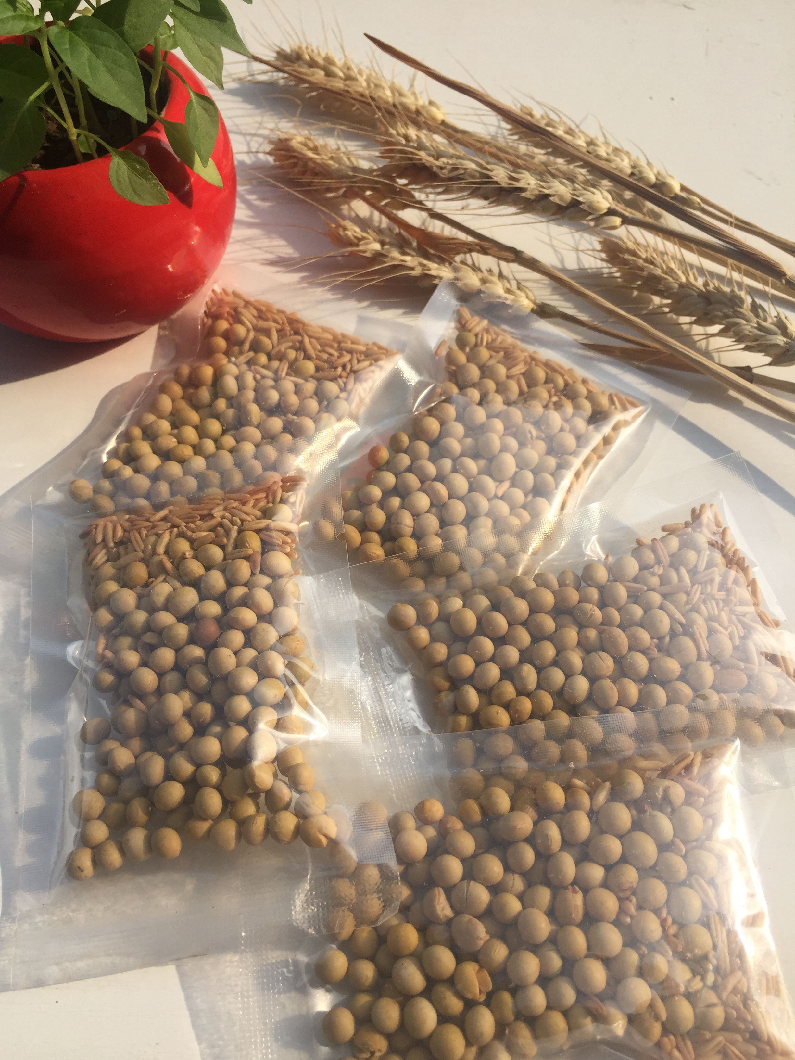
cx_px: 398
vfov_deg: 61.7
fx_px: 888
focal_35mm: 29
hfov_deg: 48.2
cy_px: 530
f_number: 2.2
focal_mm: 4.15
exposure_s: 1/1236
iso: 32
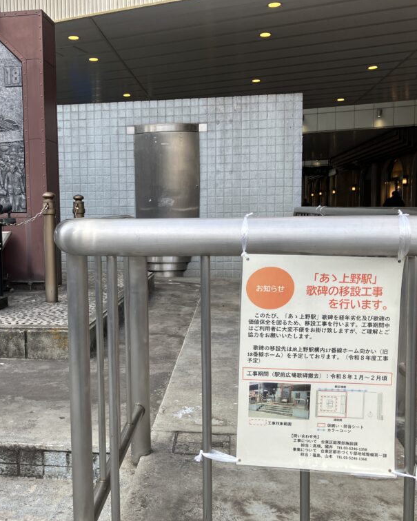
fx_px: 571
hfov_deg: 39.6
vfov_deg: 49.1
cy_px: 262
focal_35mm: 37
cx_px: 134
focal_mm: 3.99
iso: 32
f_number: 1.8
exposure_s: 1/313
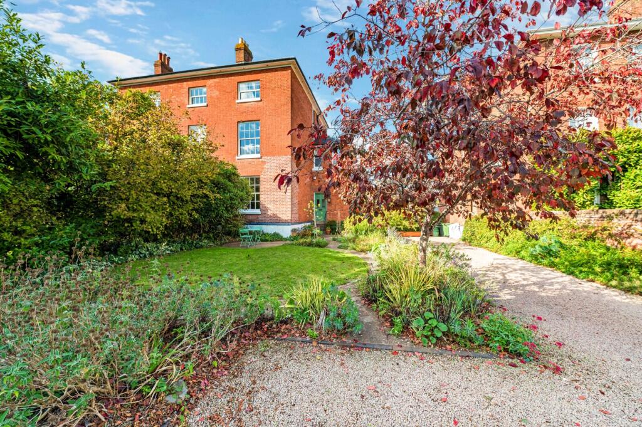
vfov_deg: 81.1
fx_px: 249
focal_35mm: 14
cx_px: 321
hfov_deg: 104.3
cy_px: 214
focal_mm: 14
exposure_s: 1/640
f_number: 5.6
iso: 400
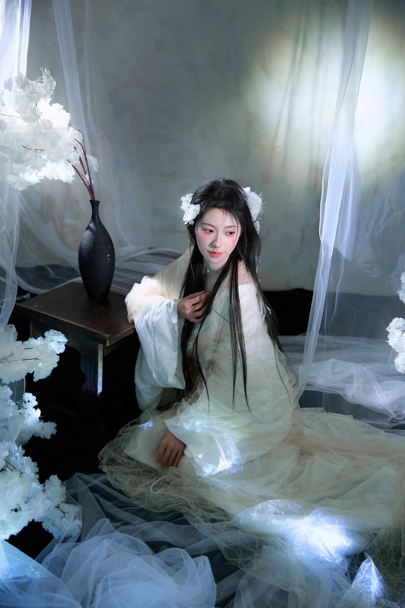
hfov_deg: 29.9
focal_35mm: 45
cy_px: 304
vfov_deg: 43.6
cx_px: 202
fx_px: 759
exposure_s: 1/125
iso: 1000
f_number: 2.8
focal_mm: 45
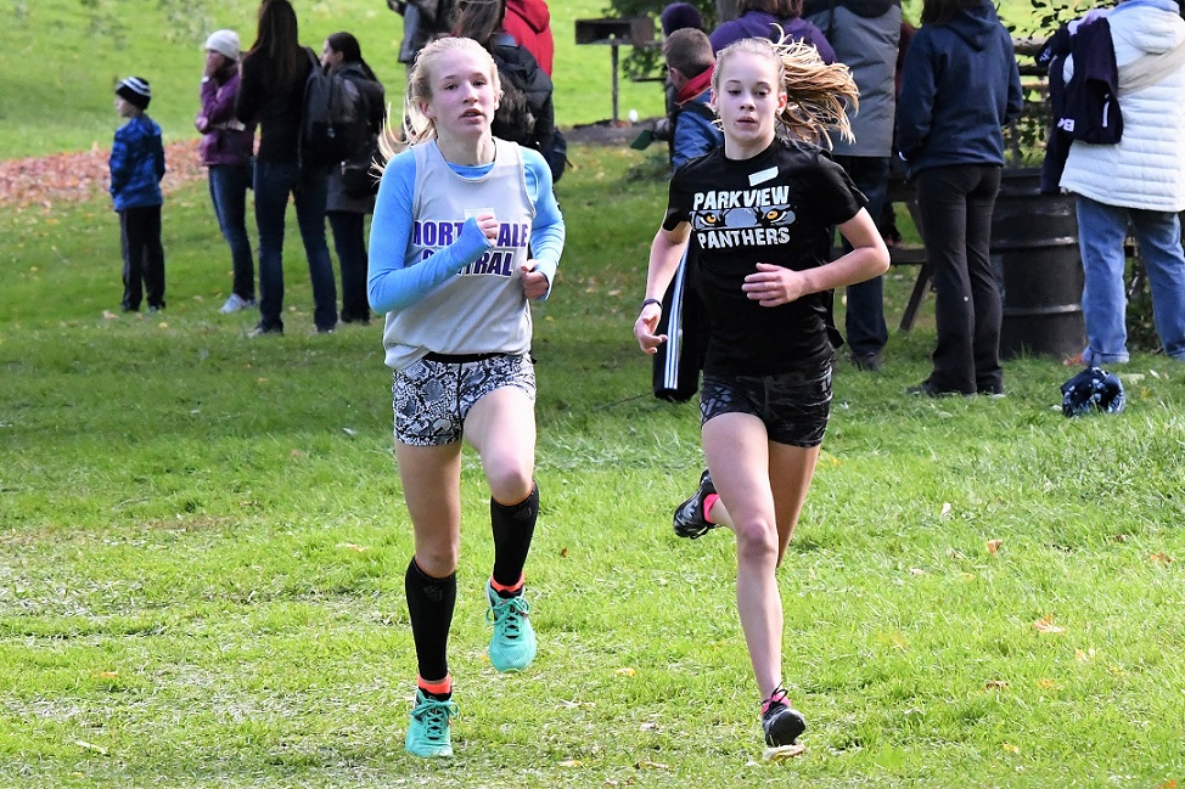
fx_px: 6170
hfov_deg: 11.0
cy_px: 394
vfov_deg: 7.3
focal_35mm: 188
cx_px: 592
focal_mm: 125
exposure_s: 1/1000
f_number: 9
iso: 5000
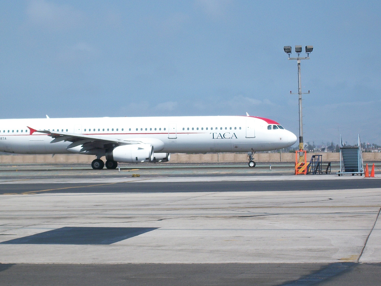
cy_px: 148
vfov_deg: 10.5
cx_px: 128
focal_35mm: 141
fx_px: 1552
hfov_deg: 14.0
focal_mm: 18.8
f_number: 5.7
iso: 80
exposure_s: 1/640
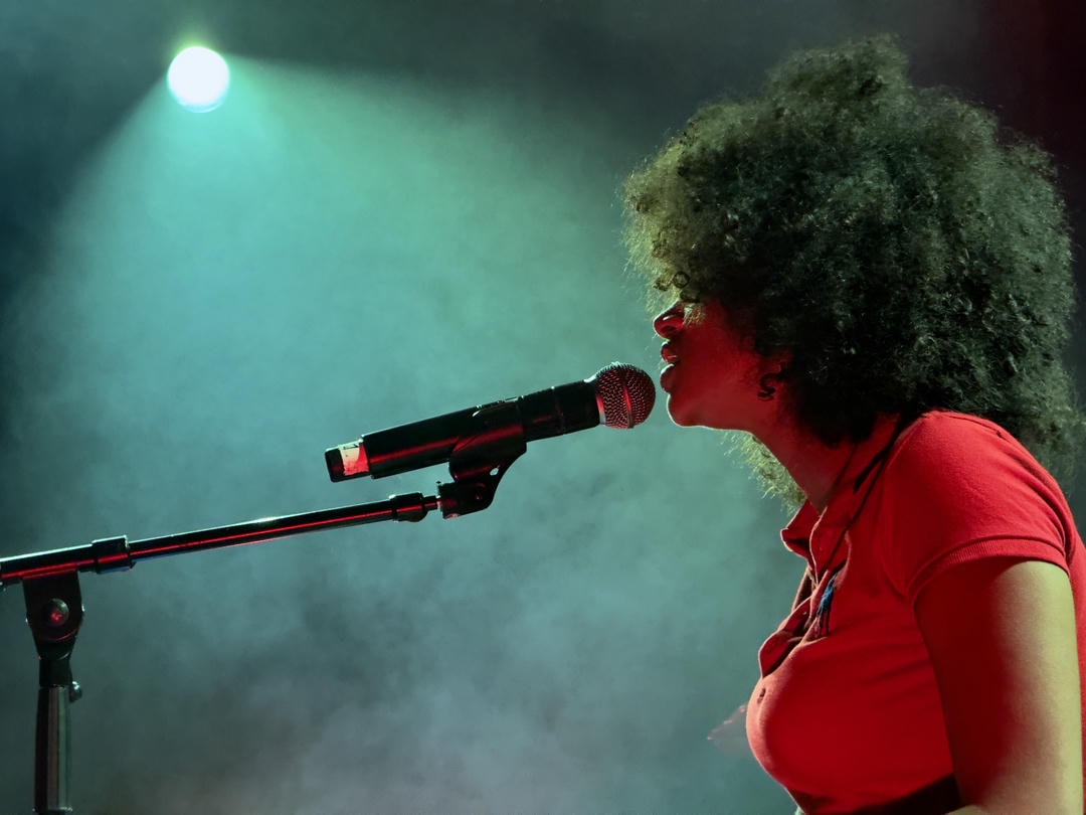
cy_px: 408
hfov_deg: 16.4
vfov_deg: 12.3
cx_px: 543
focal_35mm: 120
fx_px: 3765
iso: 500
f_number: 2.8
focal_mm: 15.66
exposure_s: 1/60
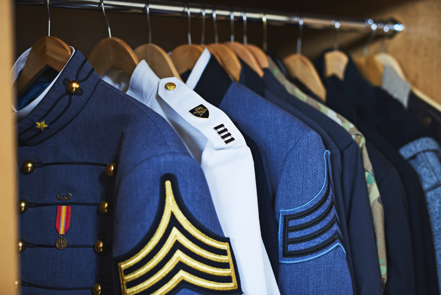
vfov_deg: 27.0
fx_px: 613
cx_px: 220
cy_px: 148
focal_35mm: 50
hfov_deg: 39.6
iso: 400
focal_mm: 50
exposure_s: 1/100
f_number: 1.8
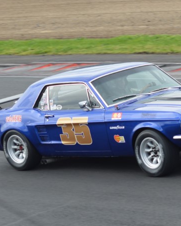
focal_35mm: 153
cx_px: 134
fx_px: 1024
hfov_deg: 10.1
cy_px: 111
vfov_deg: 12.6
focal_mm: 70
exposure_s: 1/400
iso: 400
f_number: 8
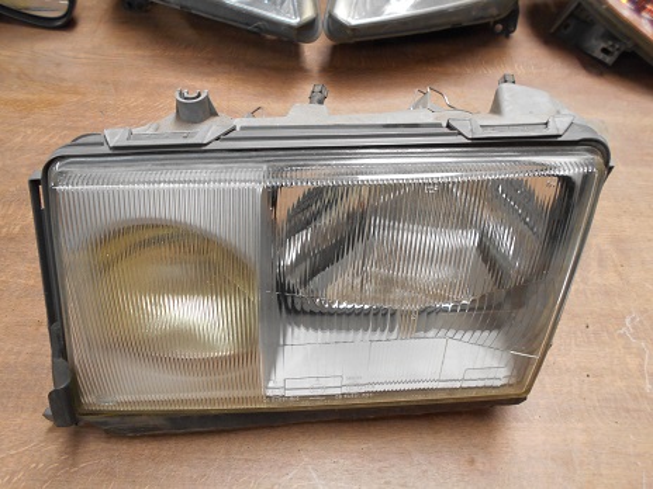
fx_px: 490
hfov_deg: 67.3
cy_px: 244
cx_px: 326
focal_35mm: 26
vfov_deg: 53.1
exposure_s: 1/30
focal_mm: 4.6
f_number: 3.2
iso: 200
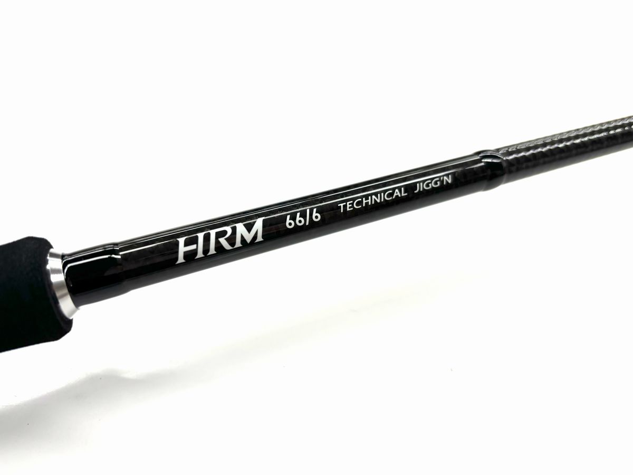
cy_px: 238
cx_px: 316
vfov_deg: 53.1
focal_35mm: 26
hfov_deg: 67.3
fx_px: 475
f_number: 1.6
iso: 32
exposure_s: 1/109
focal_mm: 5.96
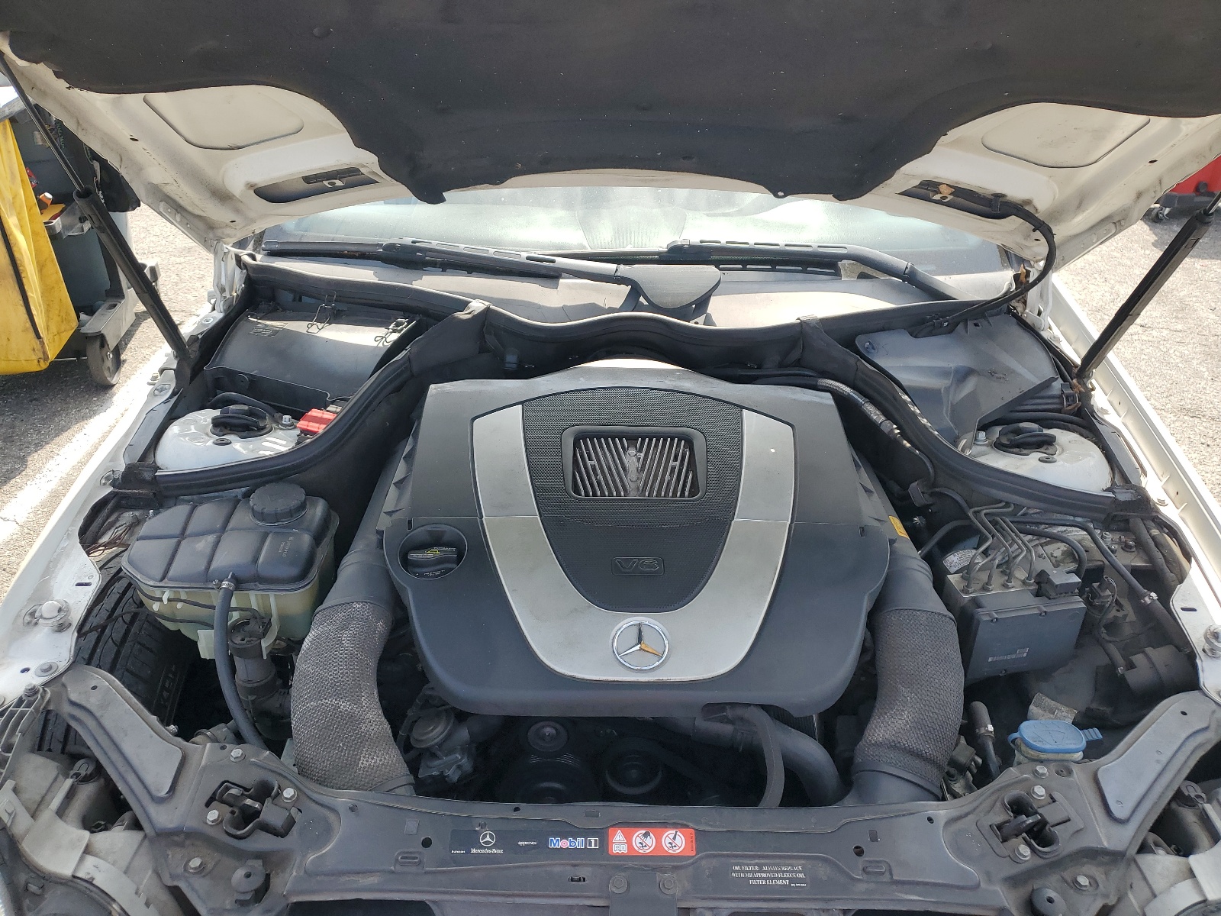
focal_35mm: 26
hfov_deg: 67.3
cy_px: 458
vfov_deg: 53.1
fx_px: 917
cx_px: 610
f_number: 1.5
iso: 50
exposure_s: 1/833
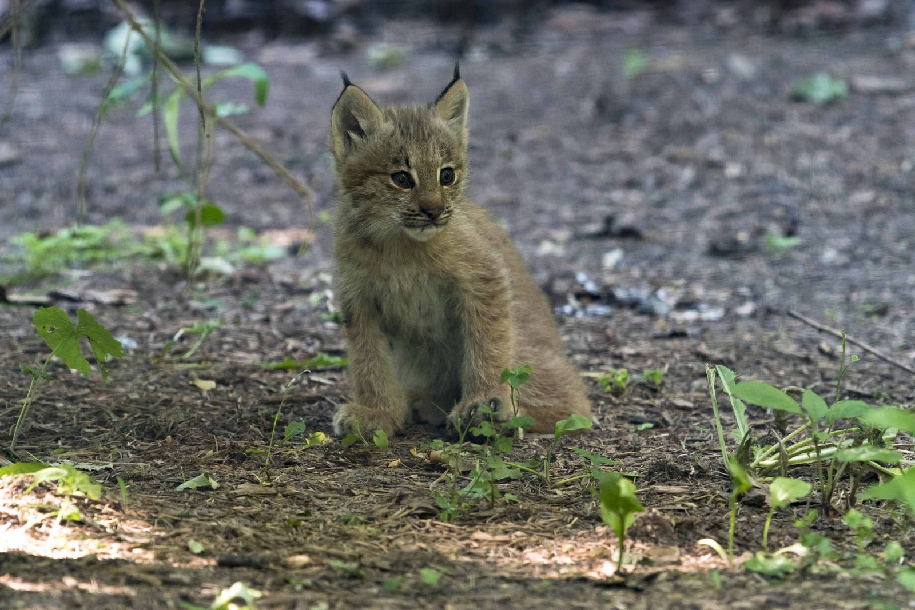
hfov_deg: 3.9
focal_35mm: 525
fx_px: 13344
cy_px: 305
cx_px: 458
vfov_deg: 2.6
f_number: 5.6
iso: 1250
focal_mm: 350
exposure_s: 1/100
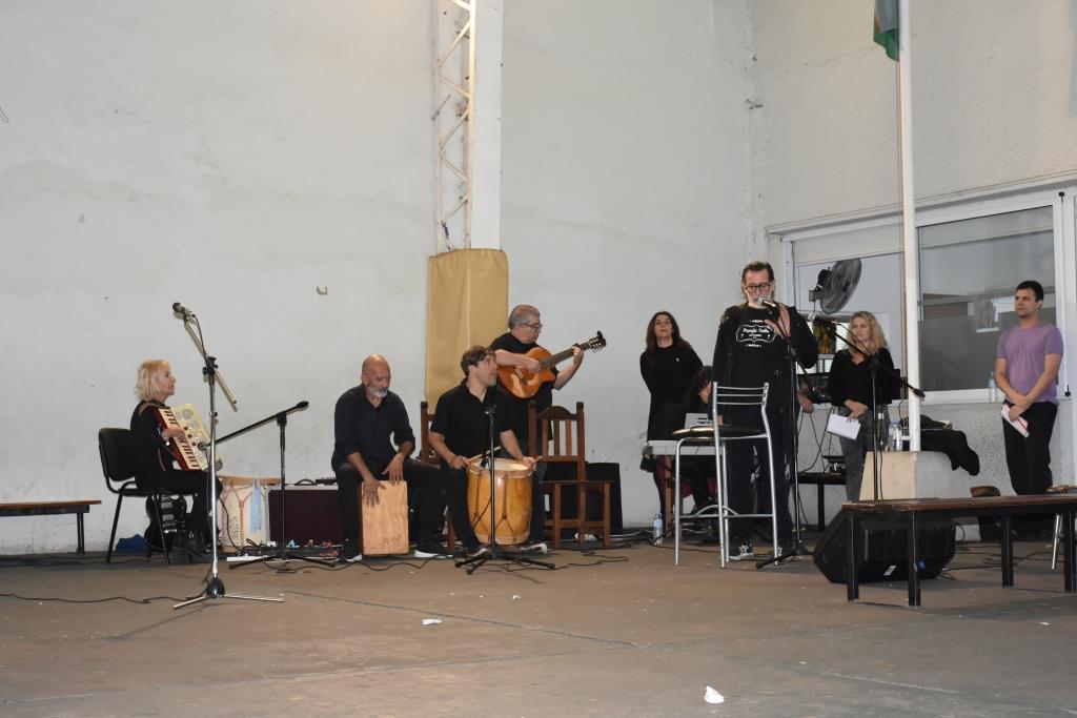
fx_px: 1705
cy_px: 359
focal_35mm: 57
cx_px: 538
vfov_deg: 23.8
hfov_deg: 35.0
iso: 1600
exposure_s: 1/60
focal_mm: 38
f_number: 5.6
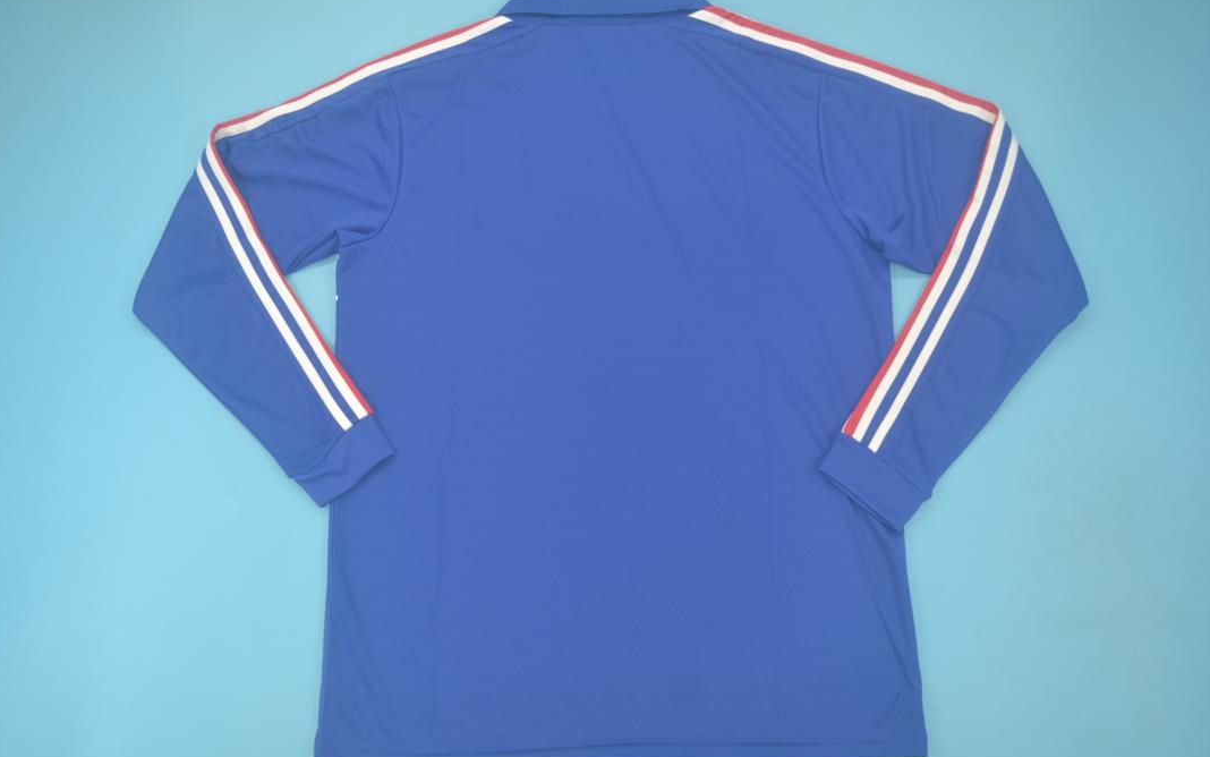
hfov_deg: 56.7
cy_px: 375
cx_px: 600
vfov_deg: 37.3
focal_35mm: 34
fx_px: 1121
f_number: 4
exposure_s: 1/80
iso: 200
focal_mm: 22
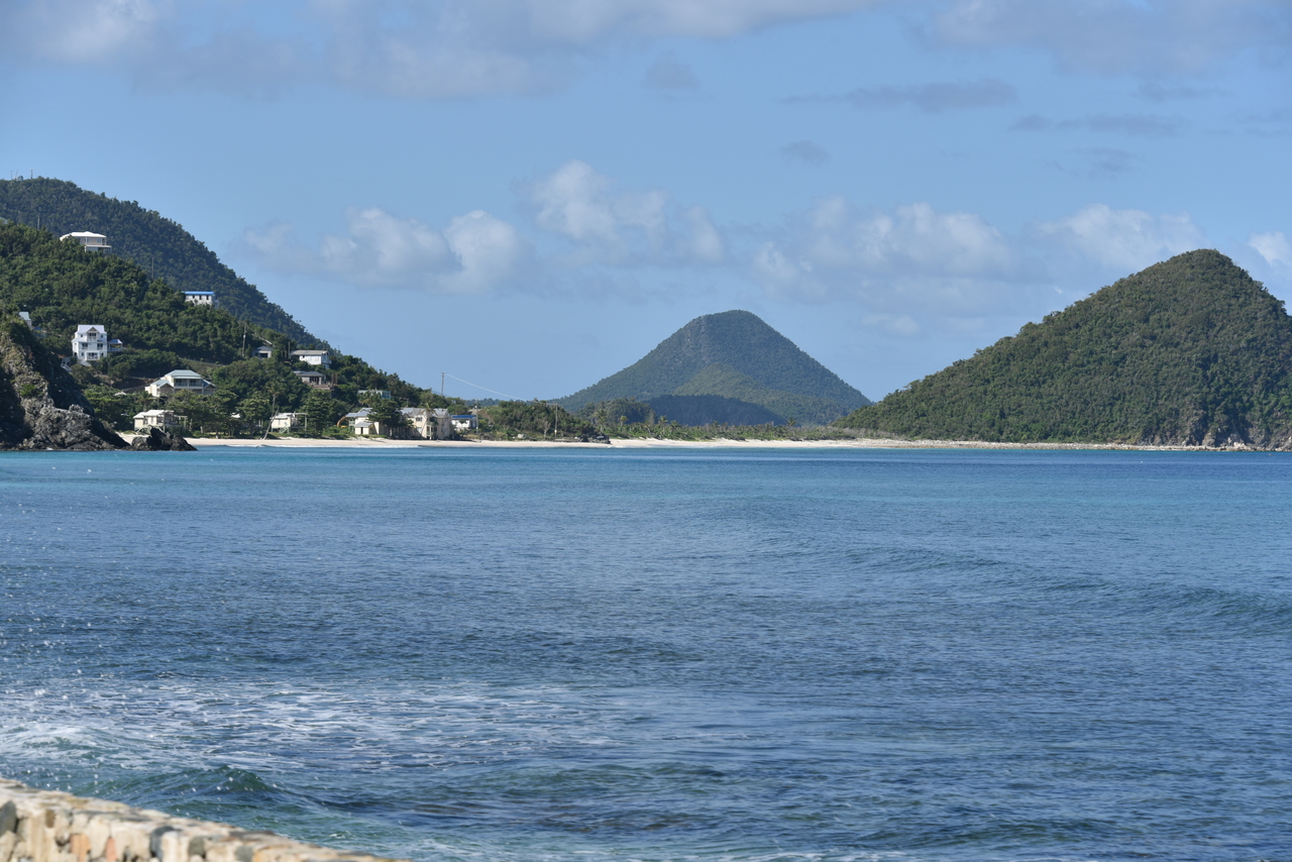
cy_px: 431
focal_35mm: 116
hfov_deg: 17.6
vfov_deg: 11.8
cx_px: 646
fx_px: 4164
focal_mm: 116
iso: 100
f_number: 9
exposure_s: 1/320
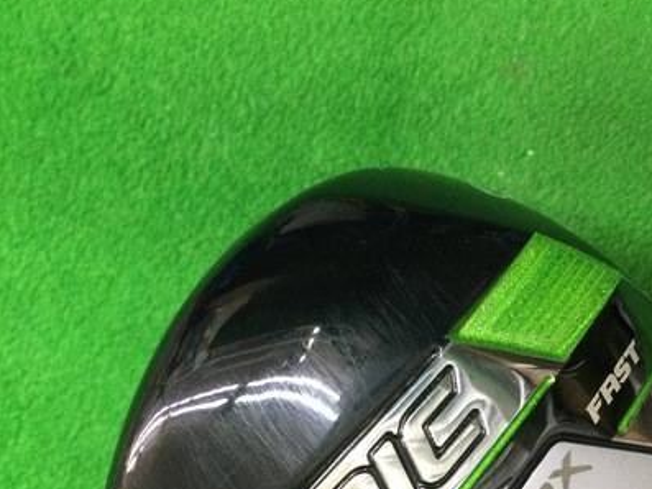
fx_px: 942
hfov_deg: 38.2
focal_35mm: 50
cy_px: 356
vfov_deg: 28.8
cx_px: 340
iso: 200
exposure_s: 1/30
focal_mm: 3.3
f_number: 2.4
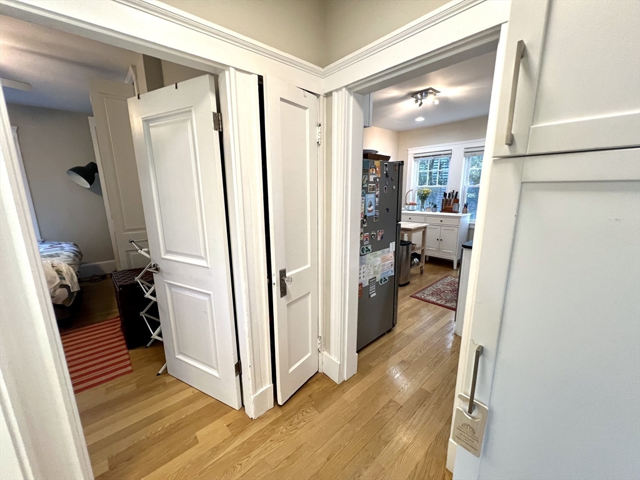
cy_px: 240
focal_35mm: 13
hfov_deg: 106.2
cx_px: 320
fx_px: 240
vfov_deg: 89.9
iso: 160
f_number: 1.8
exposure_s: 1/60
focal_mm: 1.57
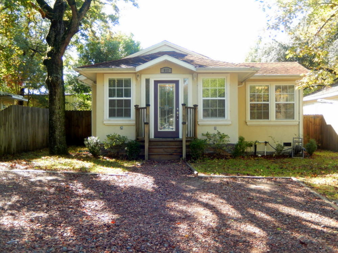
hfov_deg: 51.4
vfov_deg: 39.7
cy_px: 126
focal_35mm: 36
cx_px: 169
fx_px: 352
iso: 180
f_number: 4
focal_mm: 6.5
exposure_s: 1/100
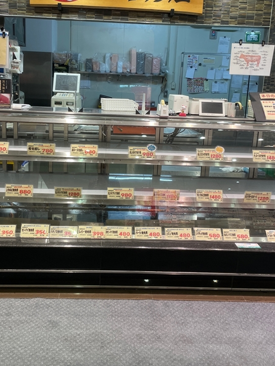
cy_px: 148
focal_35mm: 35
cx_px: 122
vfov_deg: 52.3
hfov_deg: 40.7
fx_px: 370
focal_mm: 4.2
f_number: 1.6
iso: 100
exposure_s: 1/120
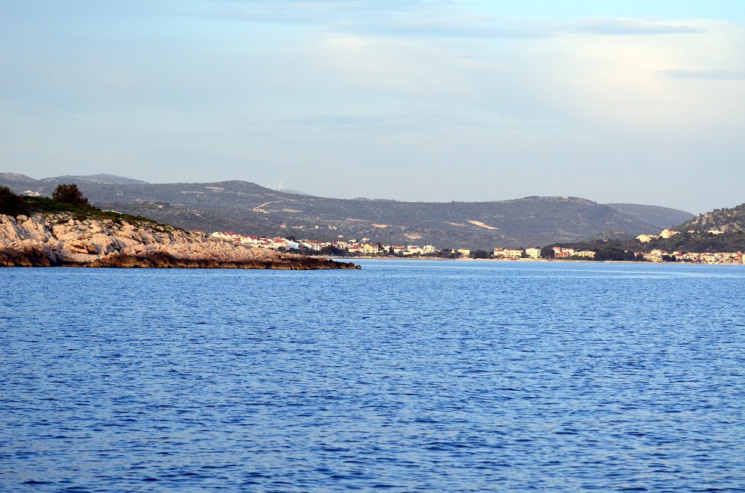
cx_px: 372
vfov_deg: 13.0
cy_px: 246
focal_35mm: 105
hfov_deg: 19.5
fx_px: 2168
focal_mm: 70
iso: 800
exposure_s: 1/2500
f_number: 4.5
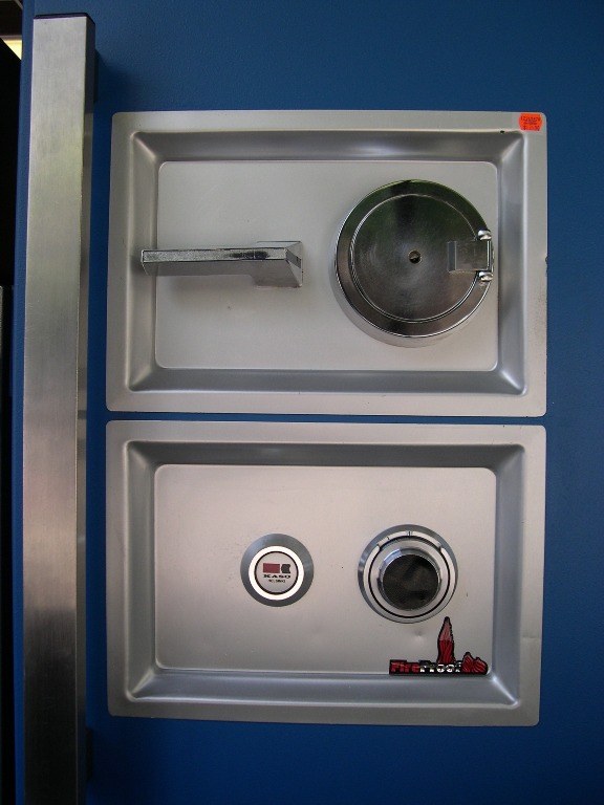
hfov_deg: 37.7
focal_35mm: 38
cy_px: 402
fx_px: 884
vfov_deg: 49.0
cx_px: 302
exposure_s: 1/177
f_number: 2.8
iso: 100
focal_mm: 8
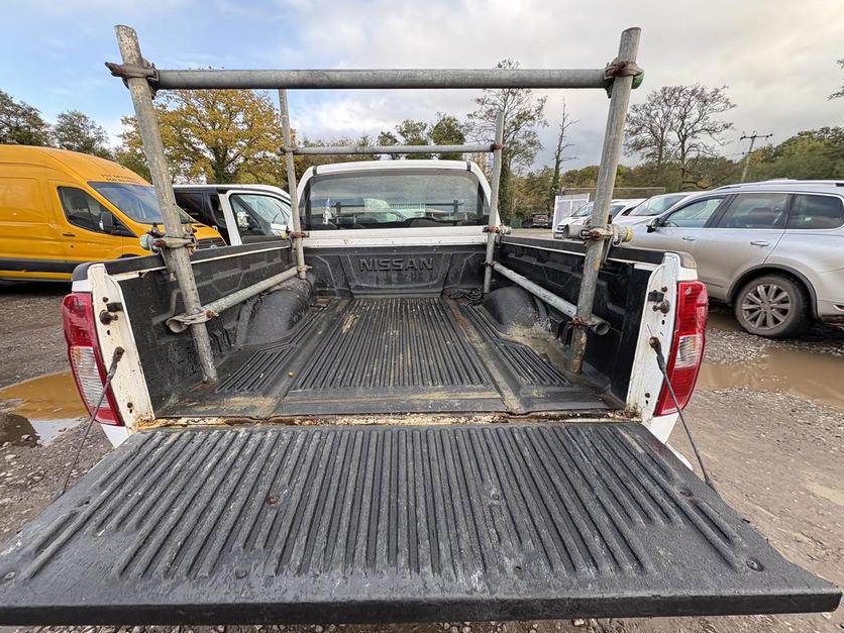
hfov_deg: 98.1
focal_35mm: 15
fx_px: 366
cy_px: 337
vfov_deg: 81.6
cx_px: 403
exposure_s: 1/129
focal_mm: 2.22
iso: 64
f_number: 2.2
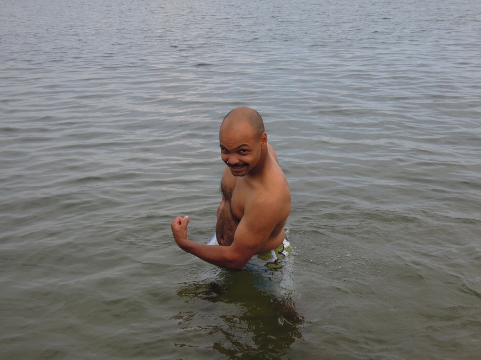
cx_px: 240
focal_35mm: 55
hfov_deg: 34.9
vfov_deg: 26.6
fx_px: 764
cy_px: 180
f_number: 4
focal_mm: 9.9
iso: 160
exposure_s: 1/800
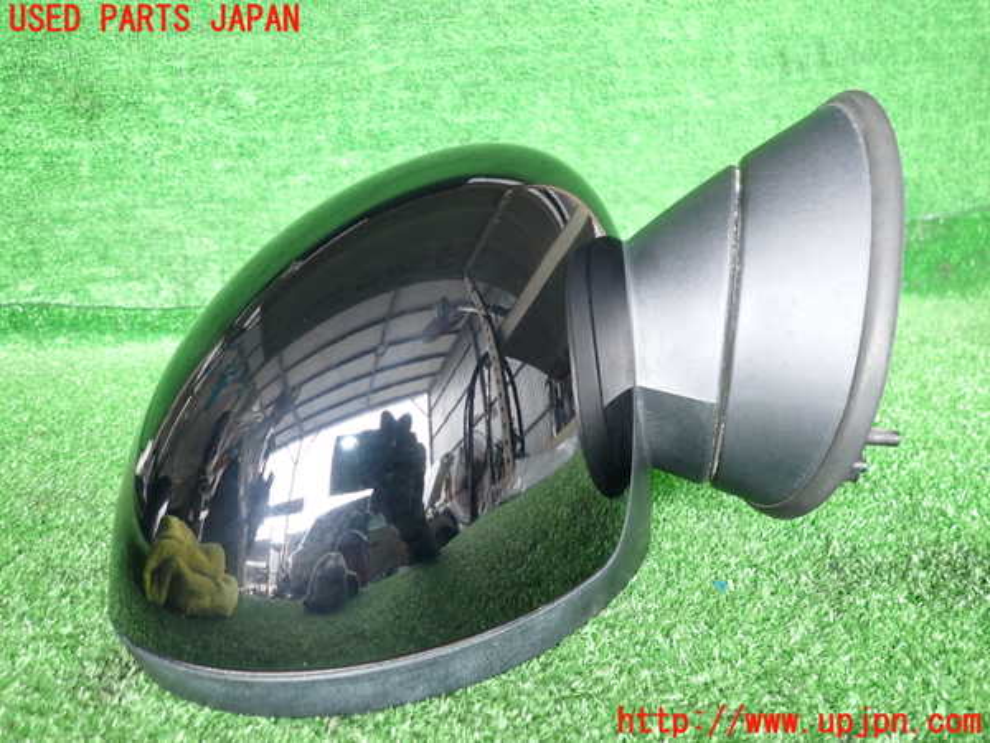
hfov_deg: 69.4
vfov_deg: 54.9
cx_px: 495
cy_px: 372
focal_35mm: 25
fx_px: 715
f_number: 2
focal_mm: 4.5
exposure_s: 1/40
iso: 200
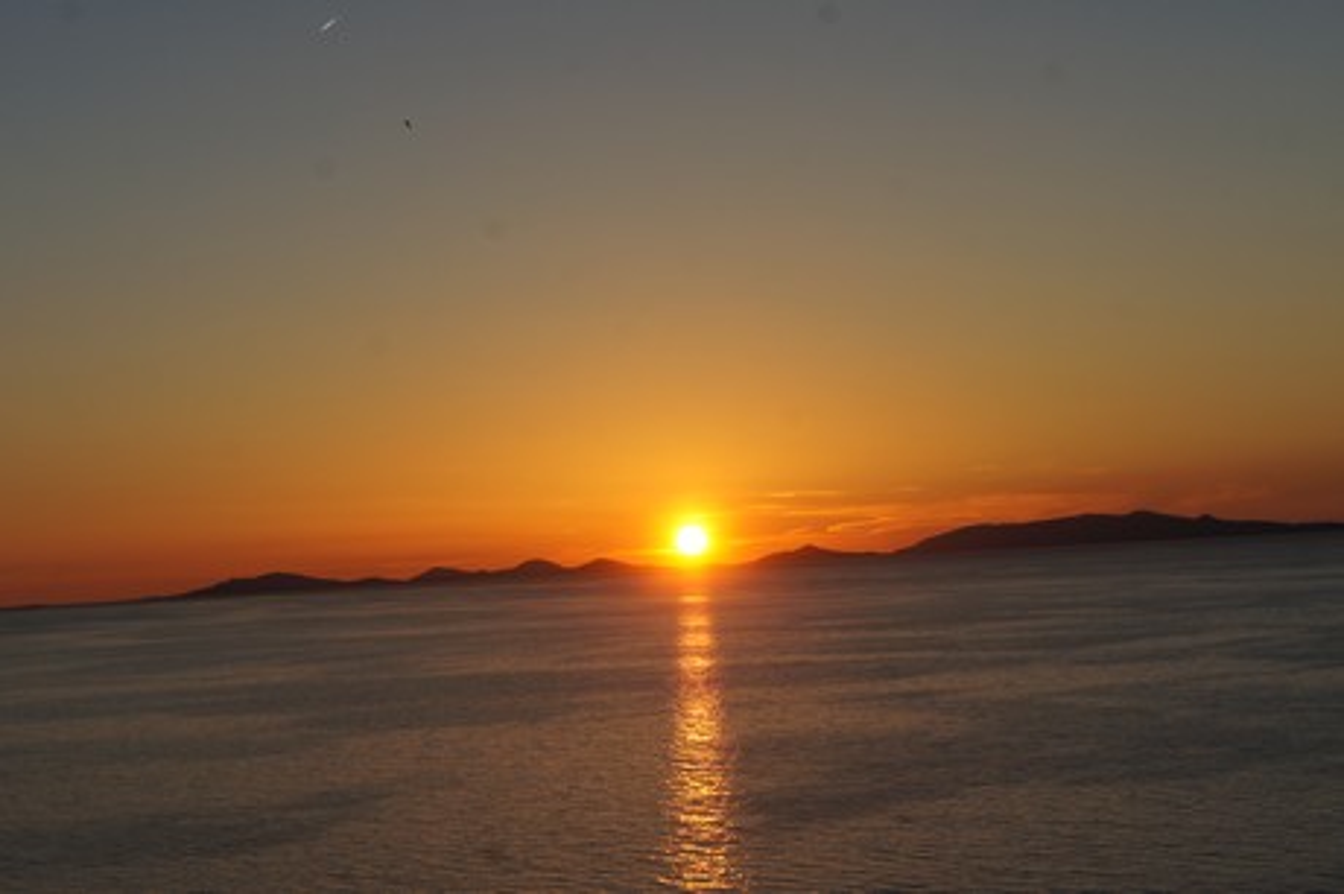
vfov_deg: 16.5
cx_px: 672
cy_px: 447
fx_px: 3078
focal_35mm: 82
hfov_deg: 24.6
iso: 200
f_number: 9
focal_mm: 55
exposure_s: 1/500
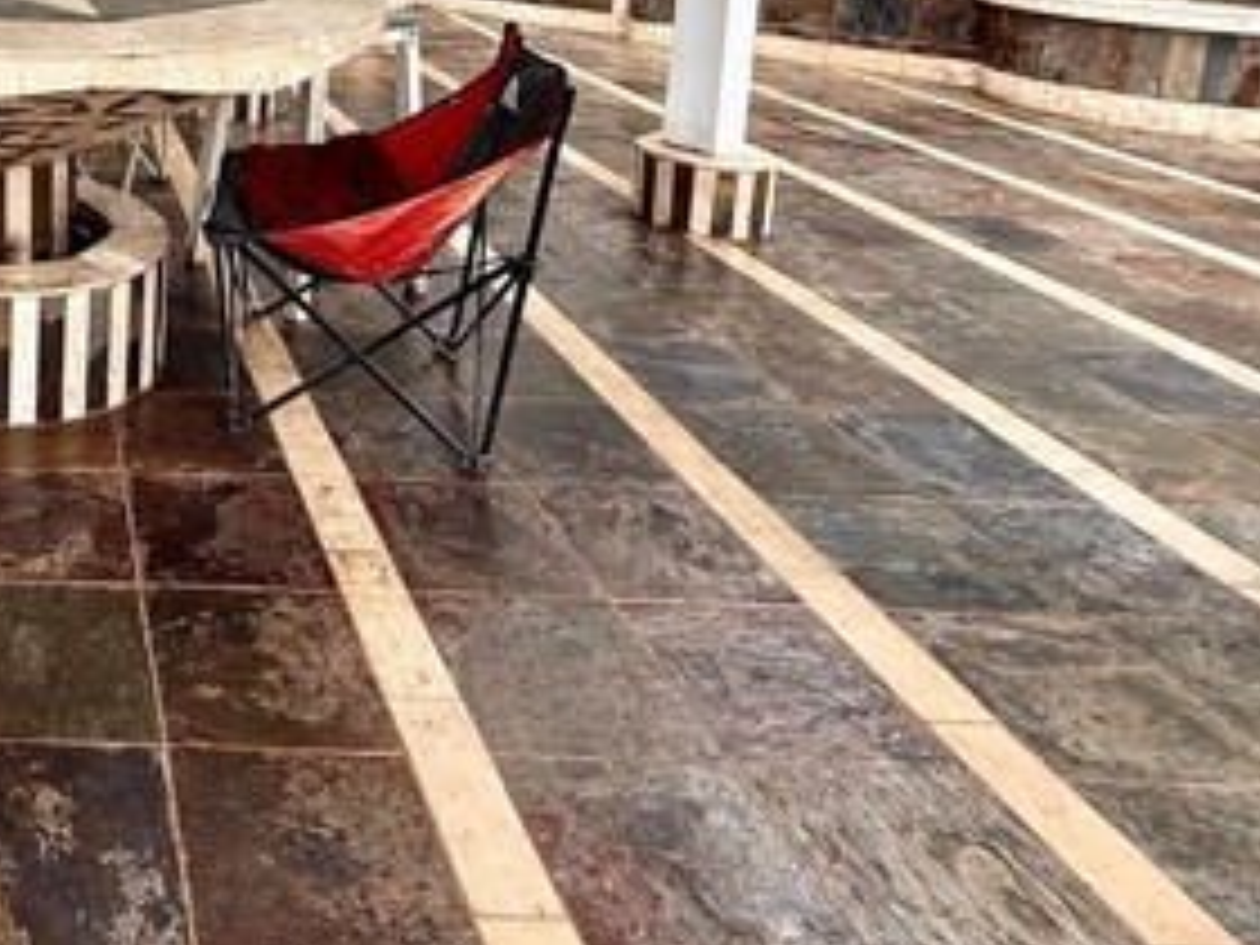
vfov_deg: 38.3
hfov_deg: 47.2
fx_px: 1165
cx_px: 0
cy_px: -36
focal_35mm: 32
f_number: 2.2
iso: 50
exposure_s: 1/310
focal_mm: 2.22
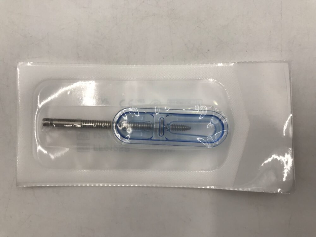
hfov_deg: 63.4
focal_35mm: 28
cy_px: 118
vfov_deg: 49.7
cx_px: 158
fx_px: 256
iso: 32
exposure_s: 1/60
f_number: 1.8
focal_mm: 3.99
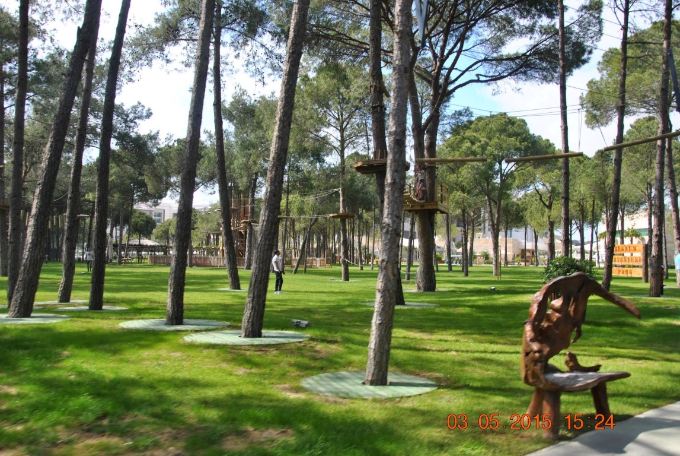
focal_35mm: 33
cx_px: 340
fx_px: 624
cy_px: 228
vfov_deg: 40.1
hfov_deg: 57.2
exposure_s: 1/200
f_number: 7.1
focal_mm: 22
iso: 100
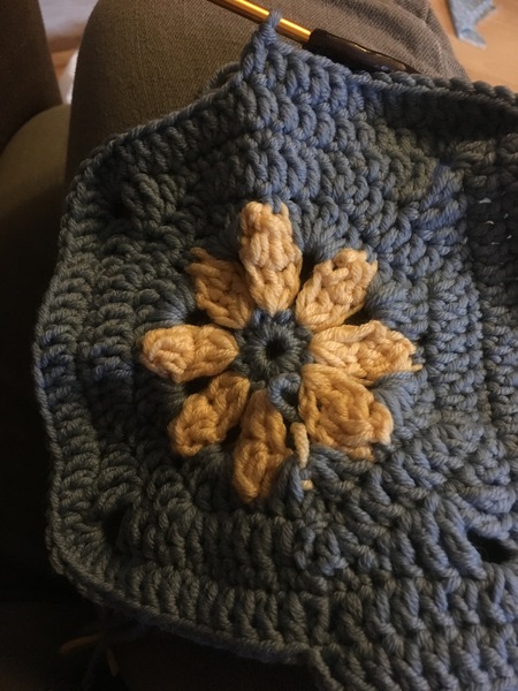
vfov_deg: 61.7
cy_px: 346
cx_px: 259
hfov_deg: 48.2
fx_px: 579
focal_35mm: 29
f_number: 2.2
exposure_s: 1/17
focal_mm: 4.15
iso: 500
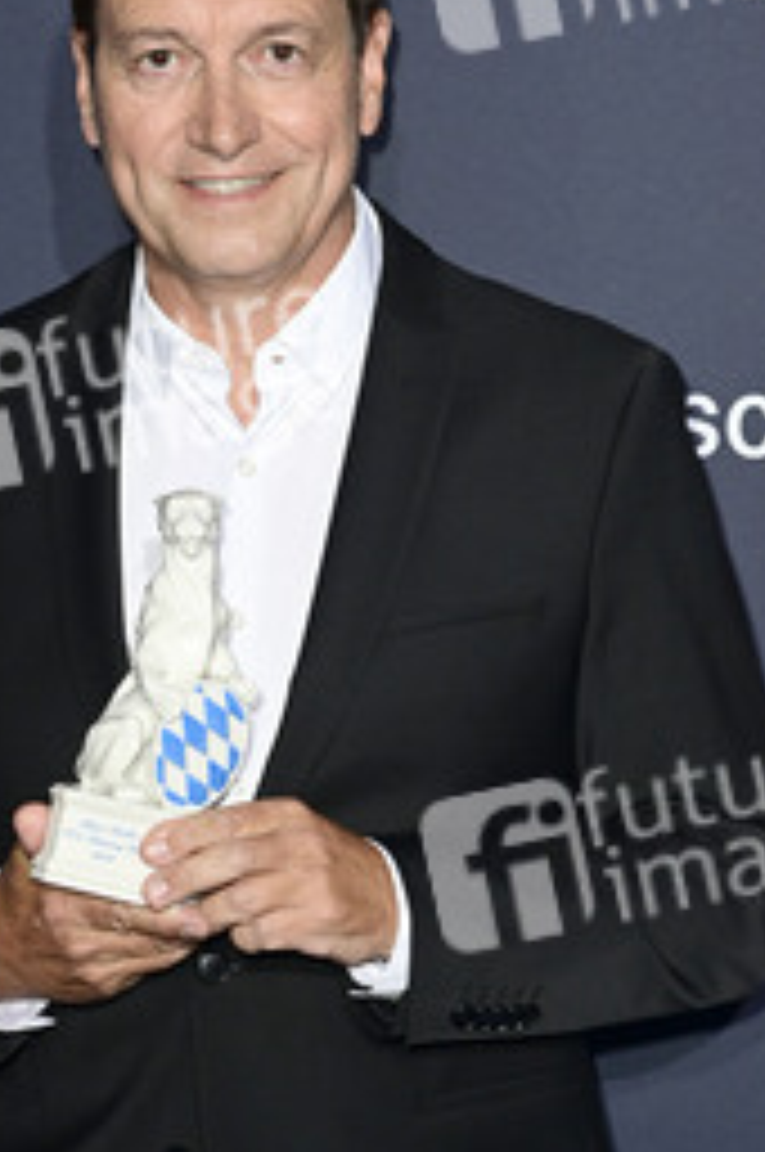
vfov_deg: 12.5
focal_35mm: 164
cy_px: 621
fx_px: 5241
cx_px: 243
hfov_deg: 8.3
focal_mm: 105
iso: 1000
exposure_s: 1/250
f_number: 5.6
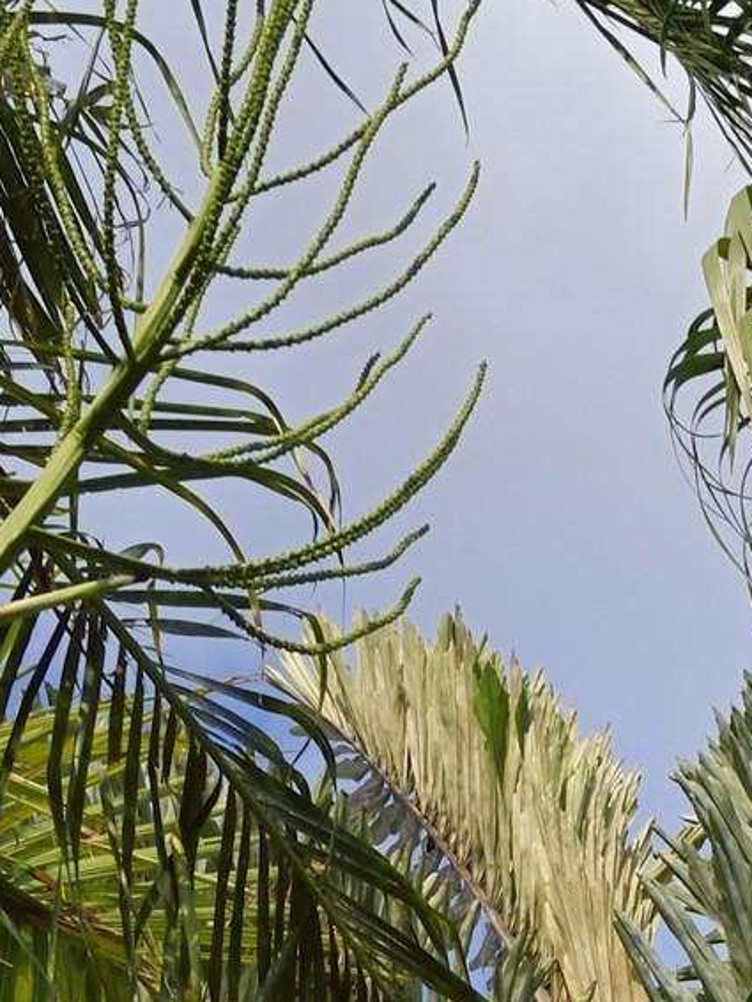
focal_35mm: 155
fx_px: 4486
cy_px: 1902
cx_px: 706
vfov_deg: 11.6
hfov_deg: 9.5
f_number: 22
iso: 200
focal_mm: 38
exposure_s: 1/100
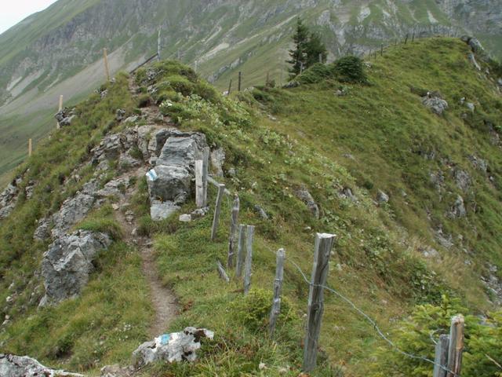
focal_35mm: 35
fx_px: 508
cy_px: 188
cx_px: 251
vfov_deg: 40.7
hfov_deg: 52.6
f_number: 4.5
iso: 50
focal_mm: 5.86
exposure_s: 1/30
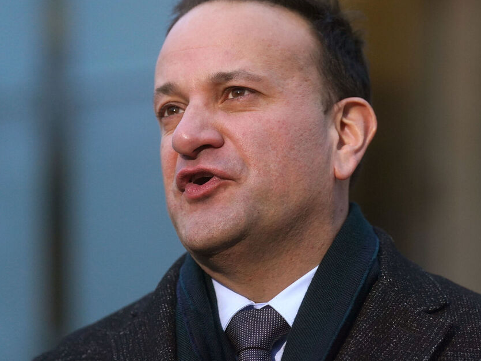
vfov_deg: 9.3
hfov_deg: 12.3
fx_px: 2223
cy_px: 146
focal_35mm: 160
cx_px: 249
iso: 2000
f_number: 2.8
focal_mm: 116
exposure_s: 1/500
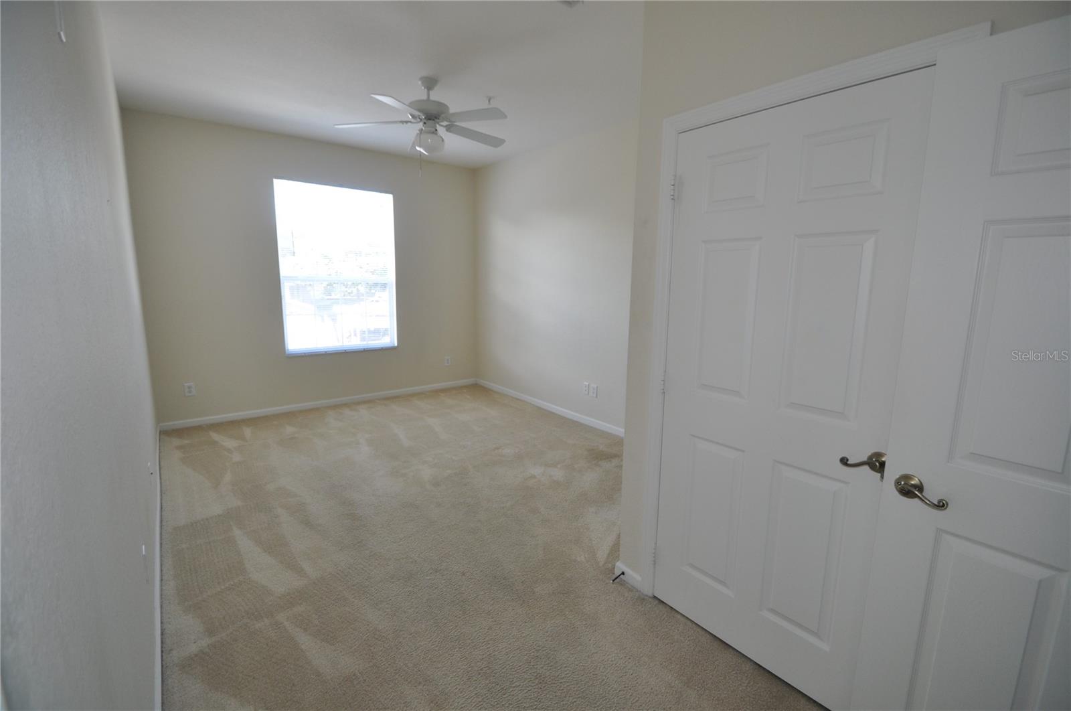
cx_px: 536
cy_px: 356
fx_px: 446
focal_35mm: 15
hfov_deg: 100.5
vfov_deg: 77.2
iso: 400
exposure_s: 1/60
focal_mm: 10
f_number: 4
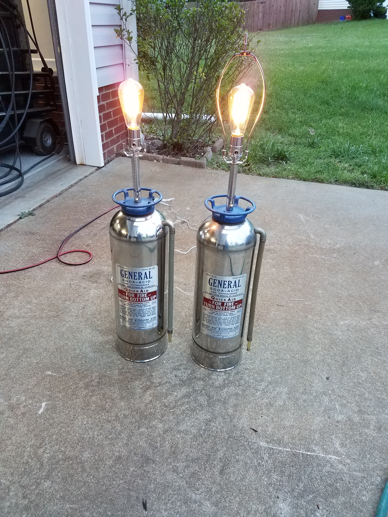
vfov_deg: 67.3
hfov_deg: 53.1
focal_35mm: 26
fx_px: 389
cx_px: 194
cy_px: 258
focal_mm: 4.2
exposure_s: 1/60
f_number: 1.7
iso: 160
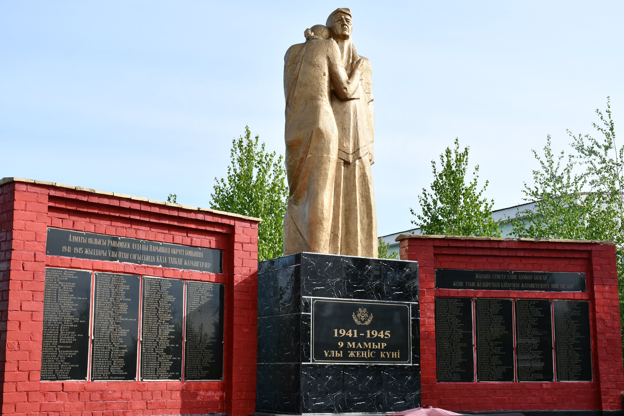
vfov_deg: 28.1
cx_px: 312
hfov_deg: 41.1
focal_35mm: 48
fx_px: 832
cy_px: 208
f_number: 8
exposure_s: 1/250
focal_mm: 32
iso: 125
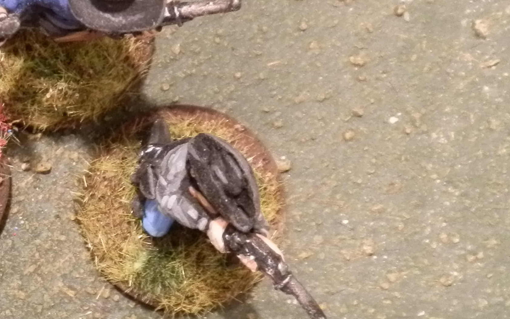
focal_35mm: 76
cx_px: -128
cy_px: 283
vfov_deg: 16.9
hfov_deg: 24.2
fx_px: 1056
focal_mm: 5
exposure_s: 1/40
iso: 400
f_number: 3.1
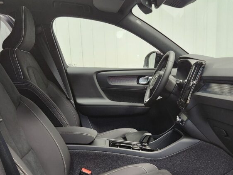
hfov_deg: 44.4
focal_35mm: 42
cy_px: 128
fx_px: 283
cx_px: 146
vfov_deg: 33.8
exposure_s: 1/100
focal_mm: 5.4
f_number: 1.8
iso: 500
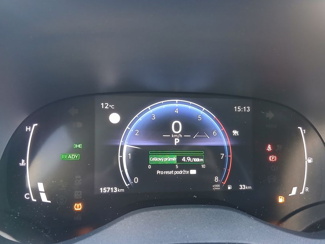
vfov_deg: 44.0
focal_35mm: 32
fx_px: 300
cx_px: 184
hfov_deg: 56.6
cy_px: 145
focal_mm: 3.98
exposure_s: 1/25
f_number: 1.8
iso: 500
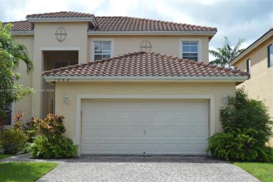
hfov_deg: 41.1
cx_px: 136
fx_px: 364
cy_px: 91
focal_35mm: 48
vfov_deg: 28.0
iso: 100
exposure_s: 1/320
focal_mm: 32
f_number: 5.6
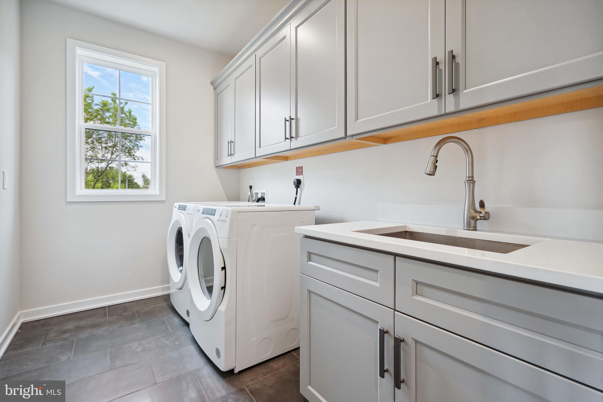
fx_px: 268
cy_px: 201
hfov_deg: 96.7
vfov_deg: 73.7
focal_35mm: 16
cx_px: 302
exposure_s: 1/50
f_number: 9
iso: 800
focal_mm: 16
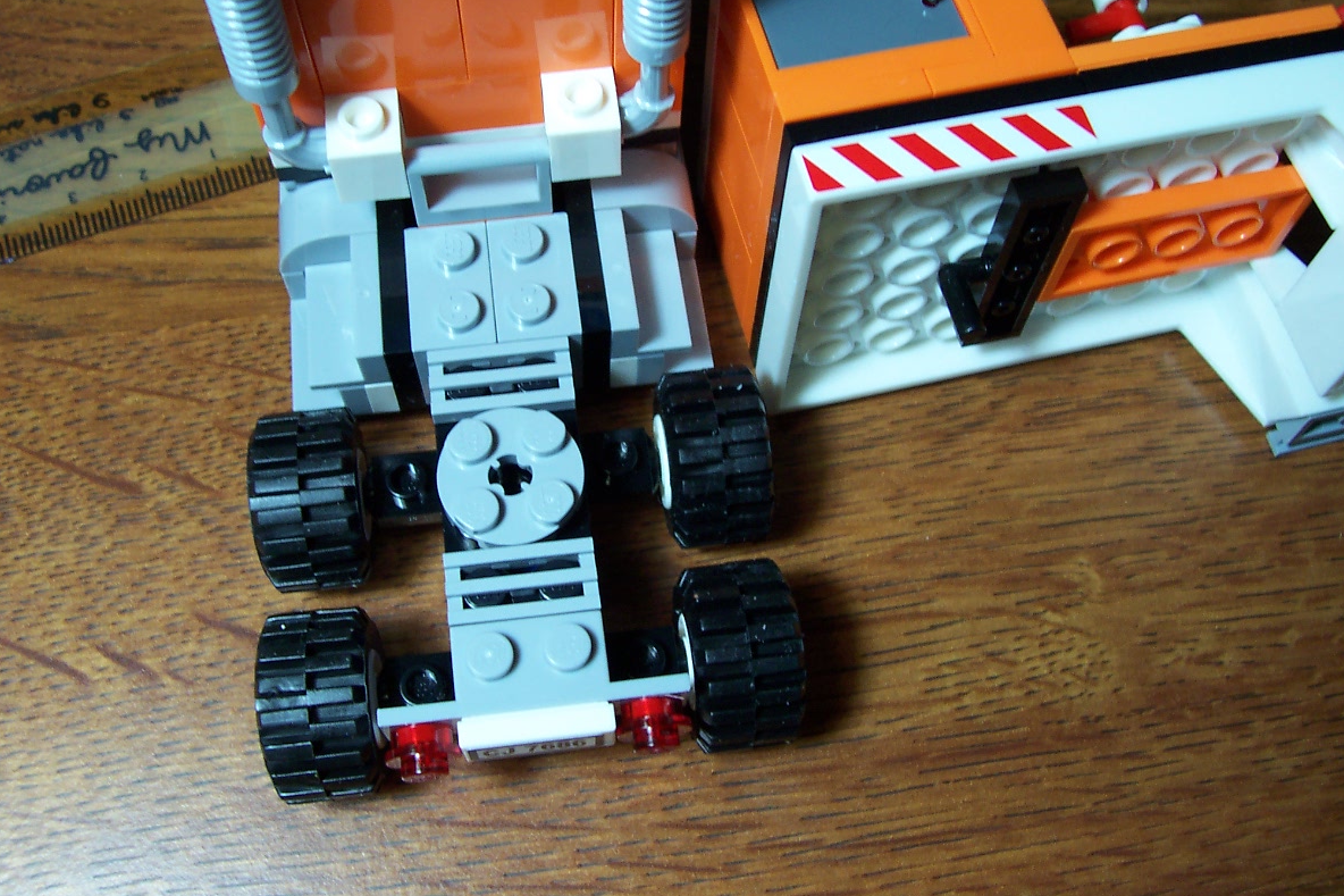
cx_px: 675
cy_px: 396
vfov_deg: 34.2
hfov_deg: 49.6
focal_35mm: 39
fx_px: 1456
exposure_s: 1/30
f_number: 2.8
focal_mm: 5.6
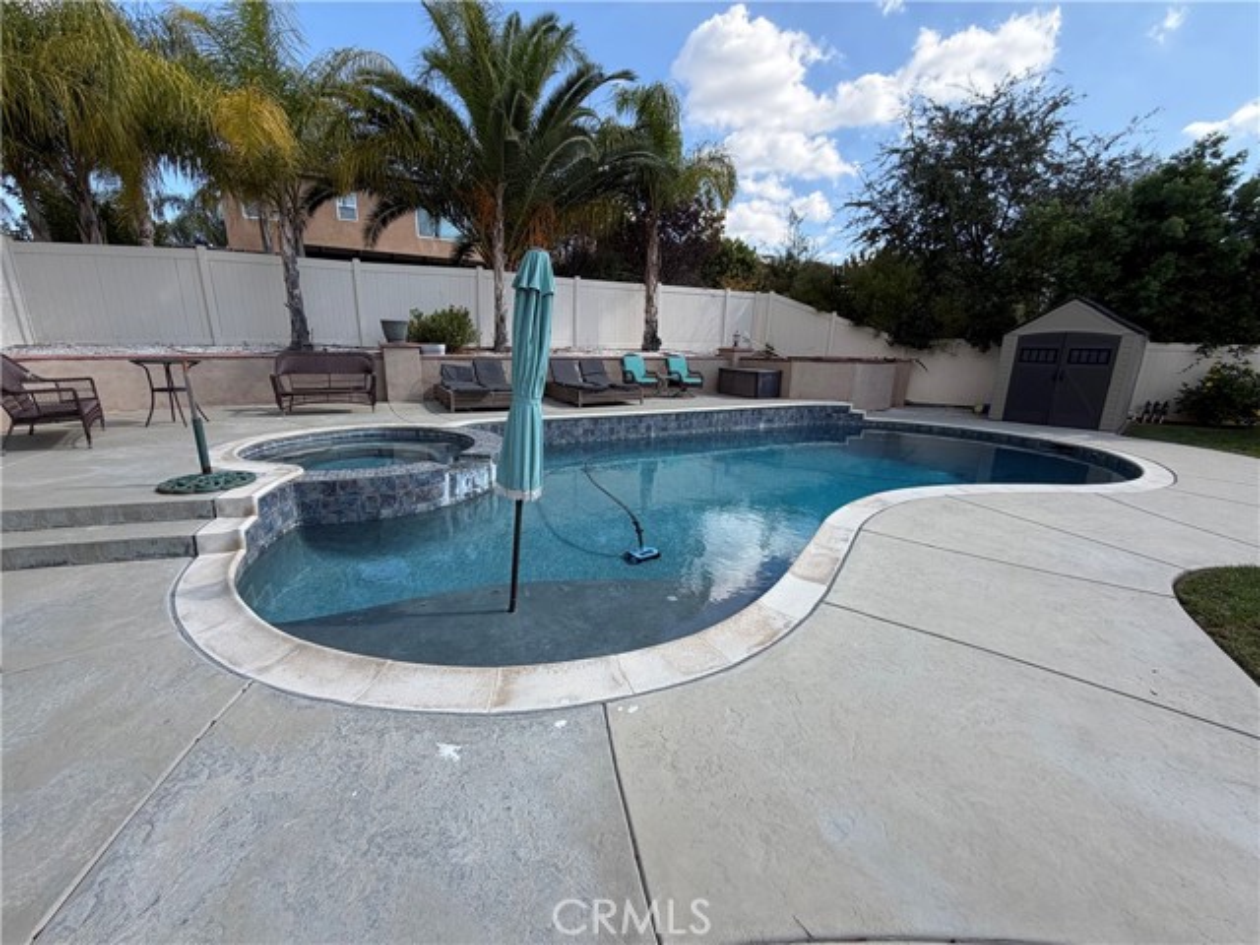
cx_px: 630
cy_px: 472
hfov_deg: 102.1
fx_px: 510
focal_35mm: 14
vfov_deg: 85.7
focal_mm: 2.22
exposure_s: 1/770
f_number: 2.2
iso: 40
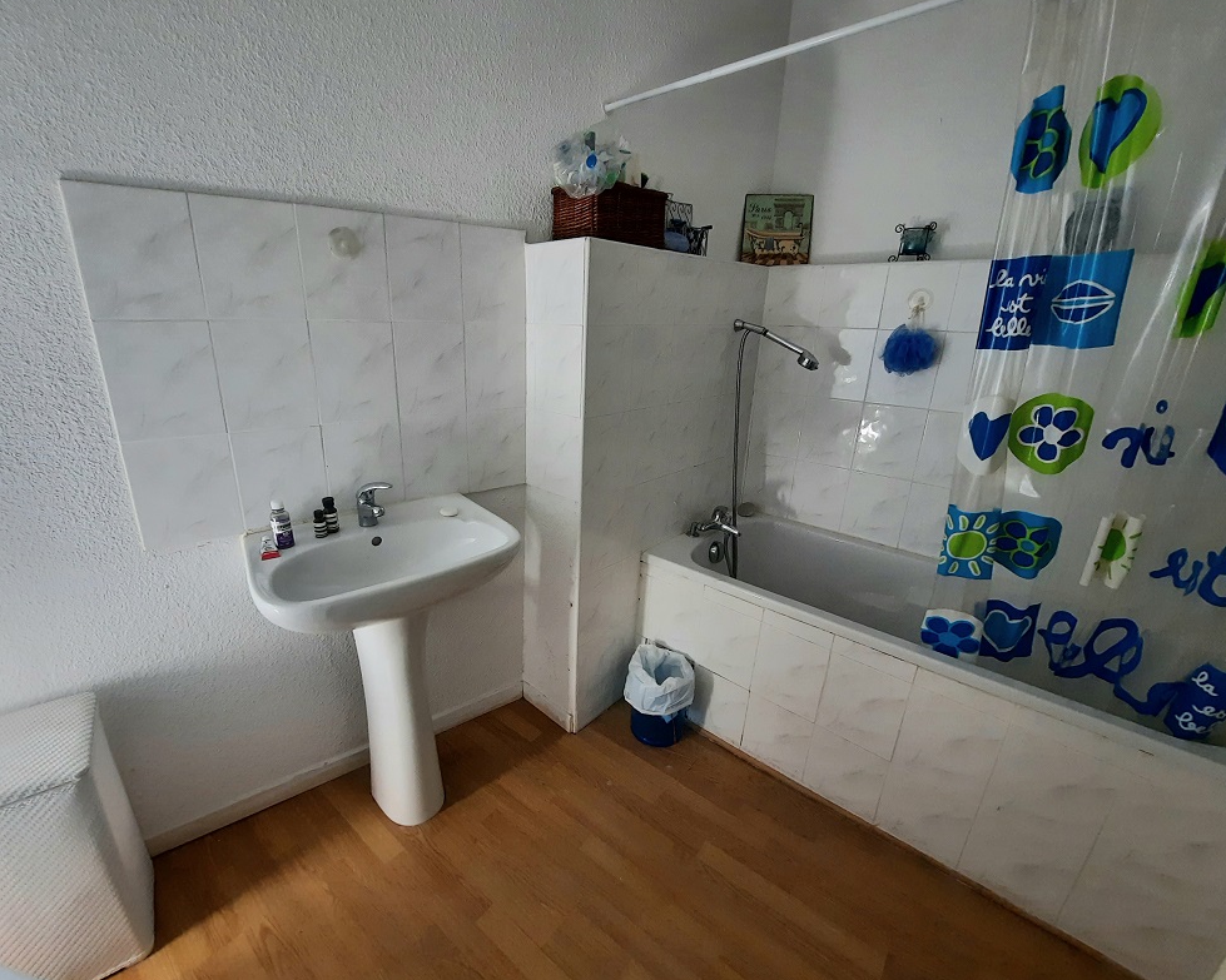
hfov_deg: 100.5
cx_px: 569
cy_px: 491
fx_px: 508
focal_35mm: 14
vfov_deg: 88.0
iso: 200
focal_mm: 1.74
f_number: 2.2
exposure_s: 1/50
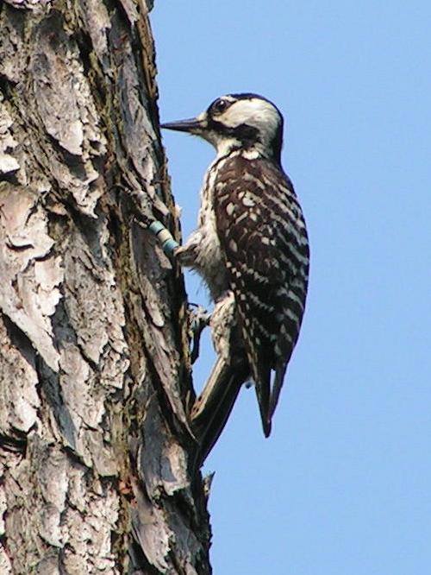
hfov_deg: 3.9
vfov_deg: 5.2
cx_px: 216
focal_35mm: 380
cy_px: 288
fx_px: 6304
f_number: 4.5
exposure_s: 1/400
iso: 50
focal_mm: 63
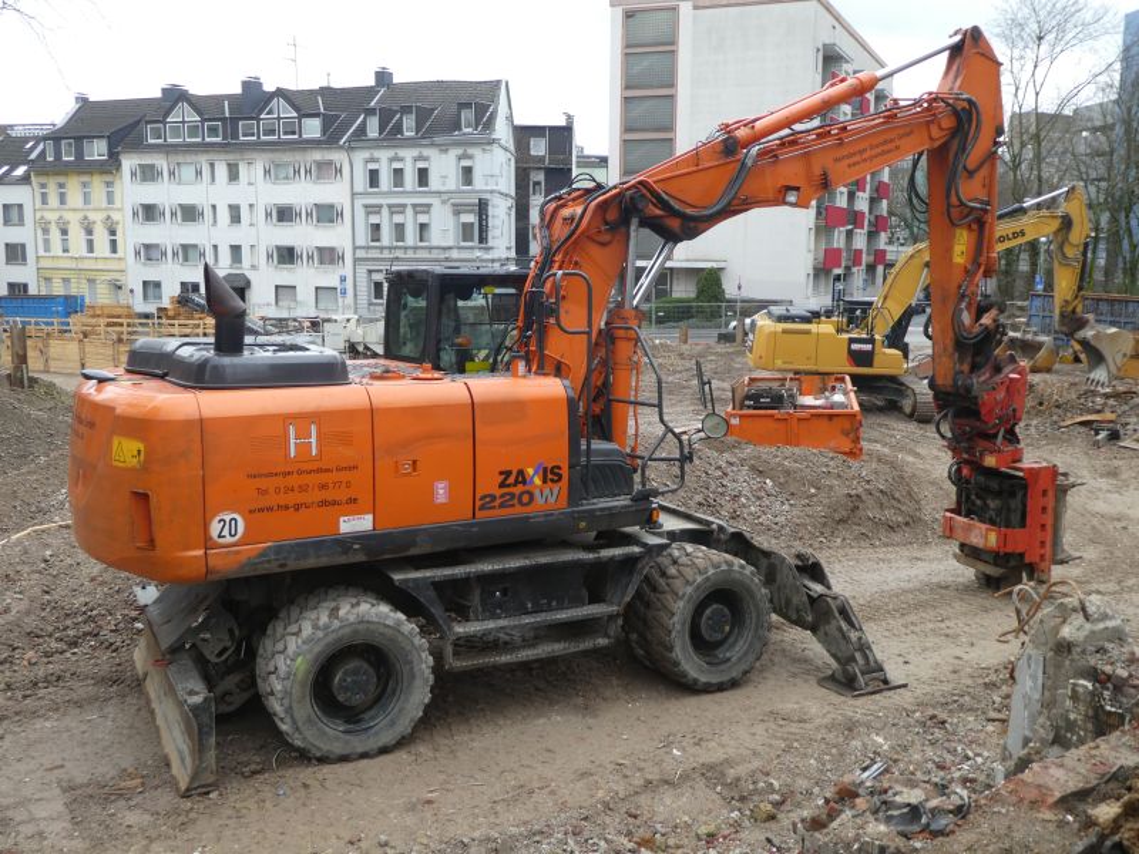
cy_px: 427
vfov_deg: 42.9
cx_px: 570
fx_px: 1086
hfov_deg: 55.4
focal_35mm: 33
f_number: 3.6
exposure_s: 1/80
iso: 100
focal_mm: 5.8
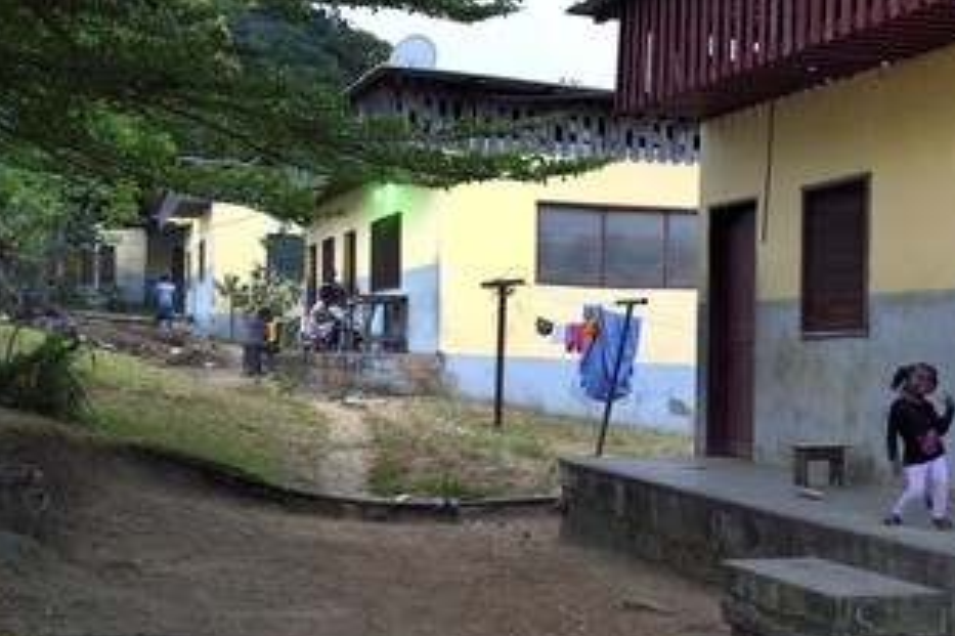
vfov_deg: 25.0
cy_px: 326
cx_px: 565
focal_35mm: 54
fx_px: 1432
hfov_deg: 36.8
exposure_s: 1/25
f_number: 3.5
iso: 1250
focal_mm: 40
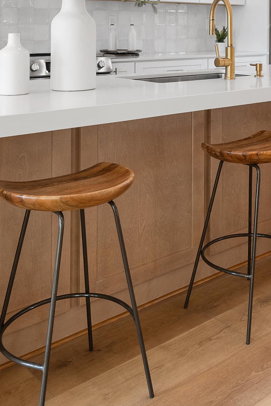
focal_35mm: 47
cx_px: 261
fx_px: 531
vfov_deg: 38.5
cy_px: 26
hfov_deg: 27.3
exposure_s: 1/2
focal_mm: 16
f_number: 8
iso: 400
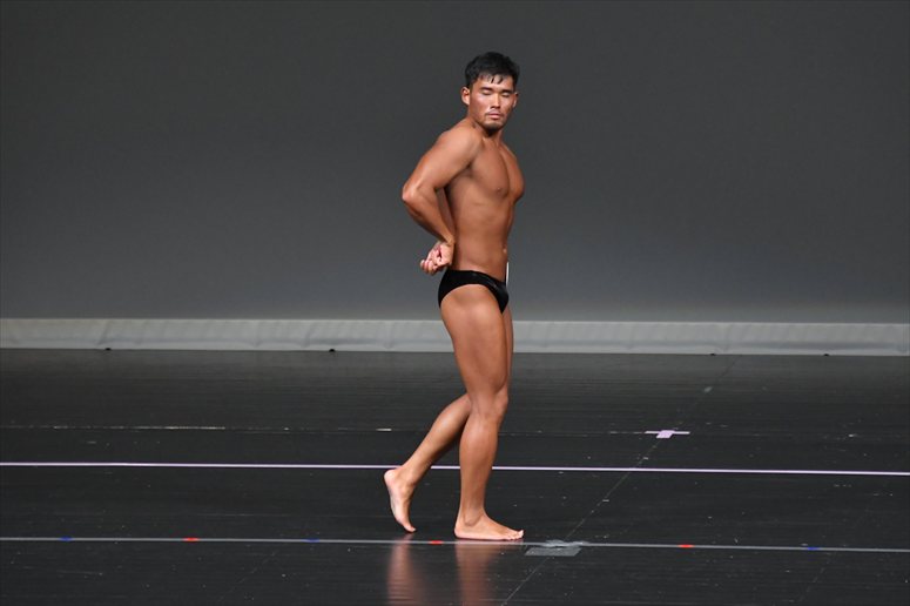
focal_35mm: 315
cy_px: 303
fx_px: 7959
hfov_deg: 6.5
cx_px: 455
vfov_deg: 4.4
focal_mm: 210
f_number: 5.6
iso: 4000
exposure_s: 1/400
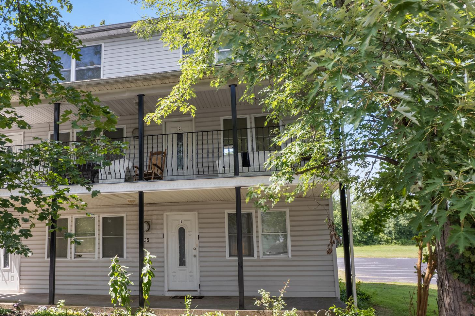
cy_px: 189
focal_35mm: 31
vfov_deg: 42.1
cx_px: 161
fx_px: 409
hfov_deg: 59.0
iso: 100
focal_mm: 8.38
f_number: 2.8
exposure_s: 1/60
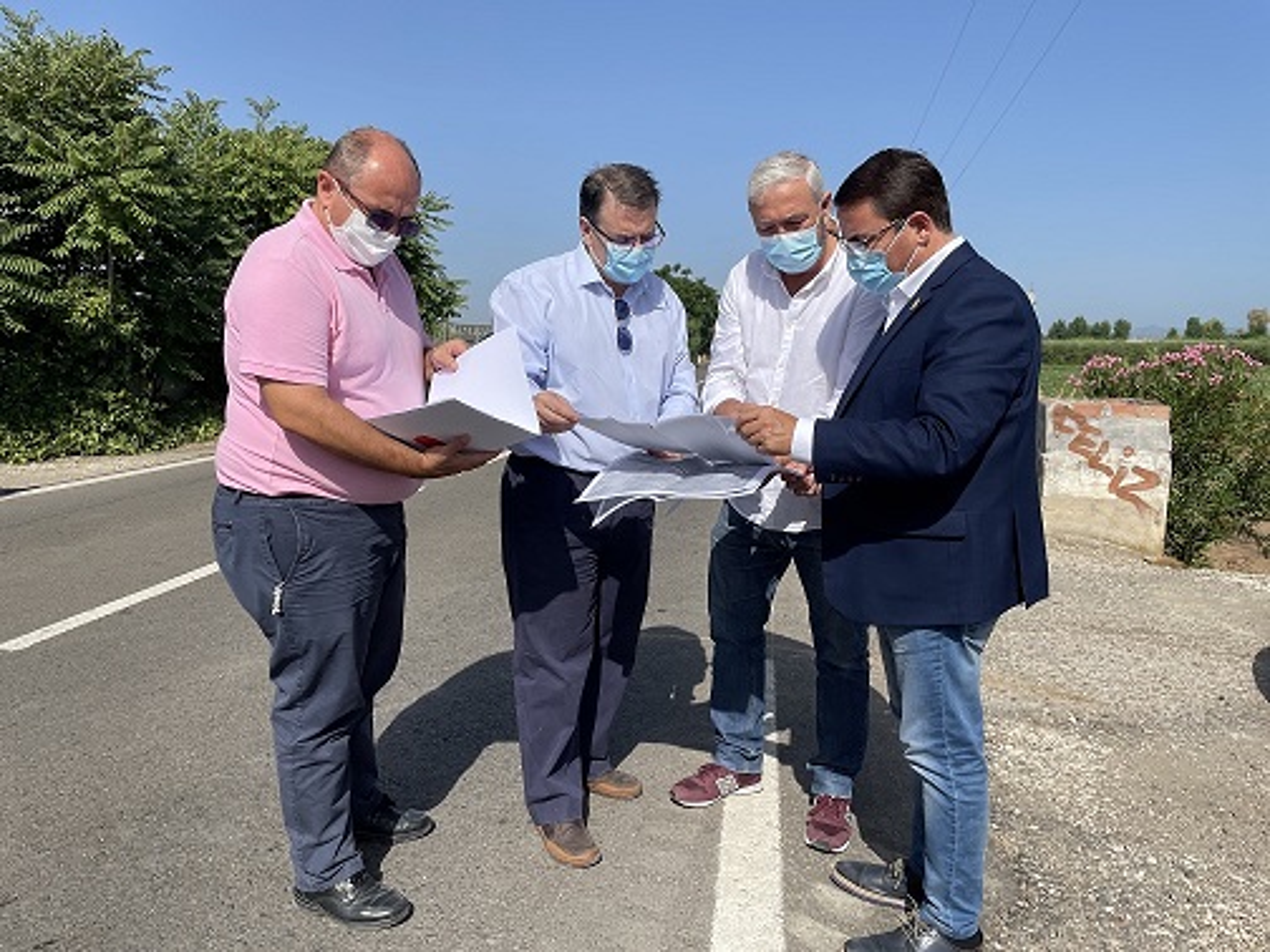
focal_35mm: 26
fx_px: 954
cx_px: 635
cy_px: 476
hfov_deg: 67.3
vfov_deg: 53.1
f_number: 1.6
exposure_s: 1/4651
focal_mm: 4.2
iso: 32
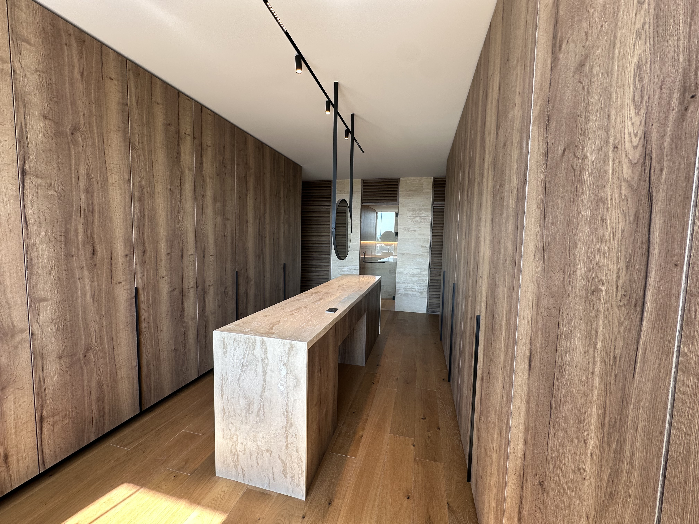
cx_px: 350
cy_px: 262
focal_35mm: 14
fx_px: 283
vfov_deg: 85.7
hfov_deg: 102.1
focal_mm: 2.22
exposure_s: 1/99
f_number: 2.2
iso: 64
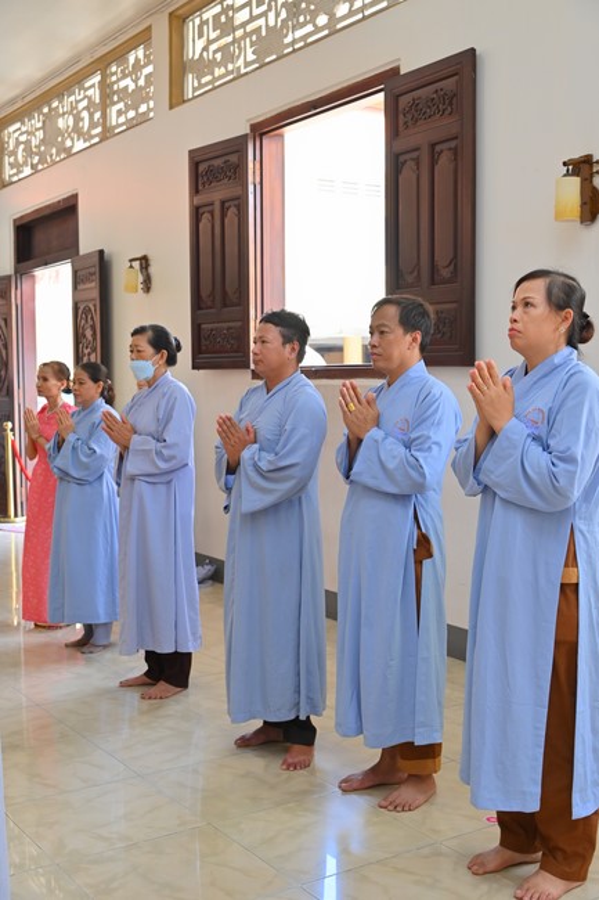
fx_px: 1099
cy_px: 450
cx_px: 300
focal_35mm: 44
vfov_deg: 44.5
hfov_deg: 30.5
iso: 1000
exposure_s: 1/125
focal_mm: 44
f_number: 5.6
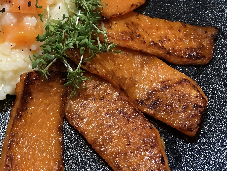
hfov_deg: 30.0
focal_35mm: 62
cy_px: 27
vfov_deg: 23.2
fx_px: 407
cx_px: 28
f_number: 1.8
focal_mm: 4
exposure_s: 1/33
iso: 32
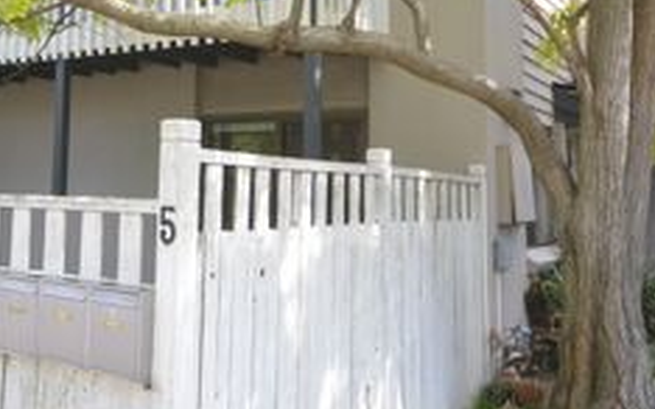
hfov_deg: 45.3
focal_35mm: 43
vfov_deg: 29.3
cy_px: 91
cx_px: 204
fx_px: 767
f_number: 5.6
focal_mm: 14
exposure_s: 1/125
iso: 250
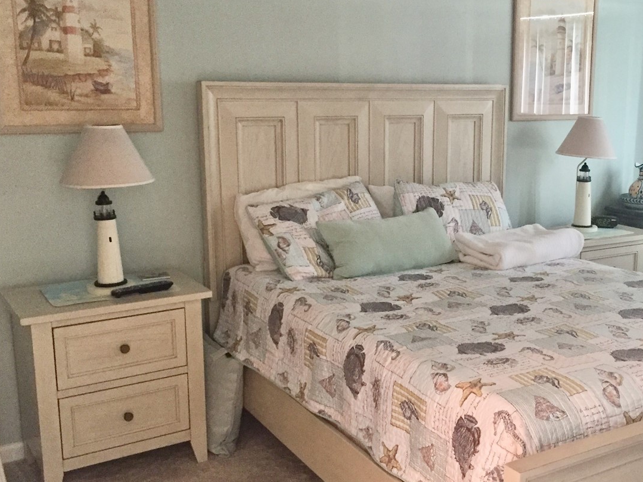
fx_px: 799
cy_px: 248
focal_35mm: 43
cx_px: 431
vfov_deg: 33.6
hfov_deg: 43.2
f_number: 2.2
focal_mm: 4.15
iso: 320
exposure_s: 1/15
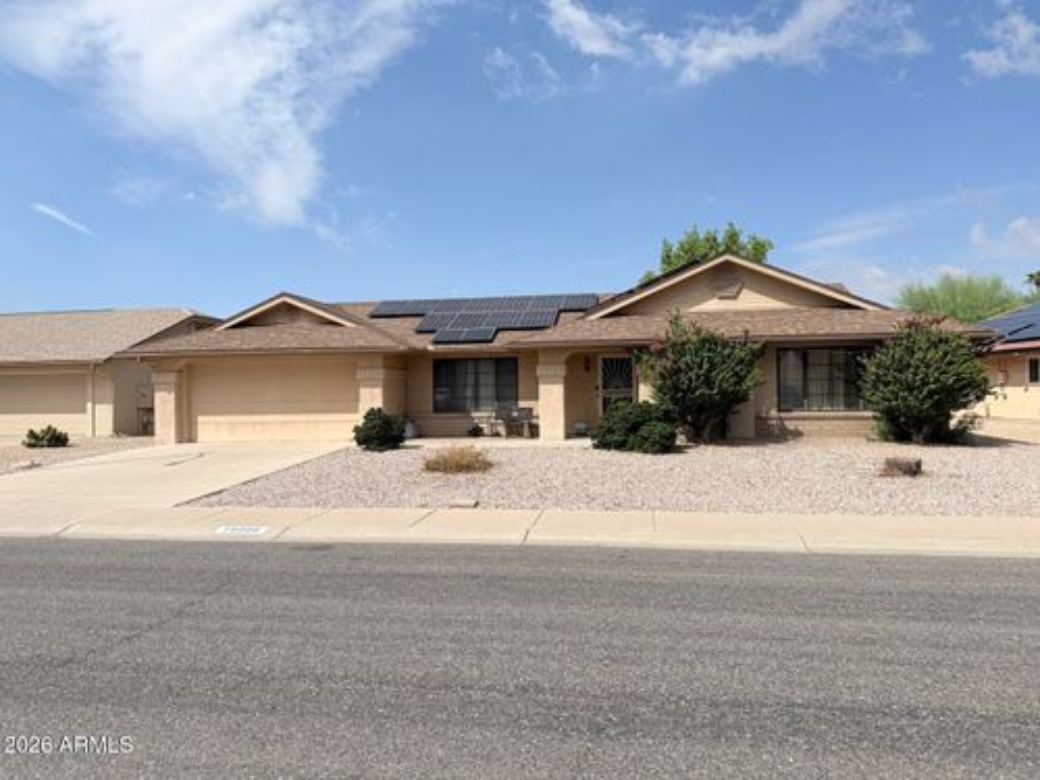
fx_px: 721
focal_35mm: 24
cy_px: 390
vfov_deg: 56.8
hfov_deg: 71.6
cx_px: 520
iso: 80
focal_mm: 6.76
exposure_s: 1/8130
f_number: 1.78
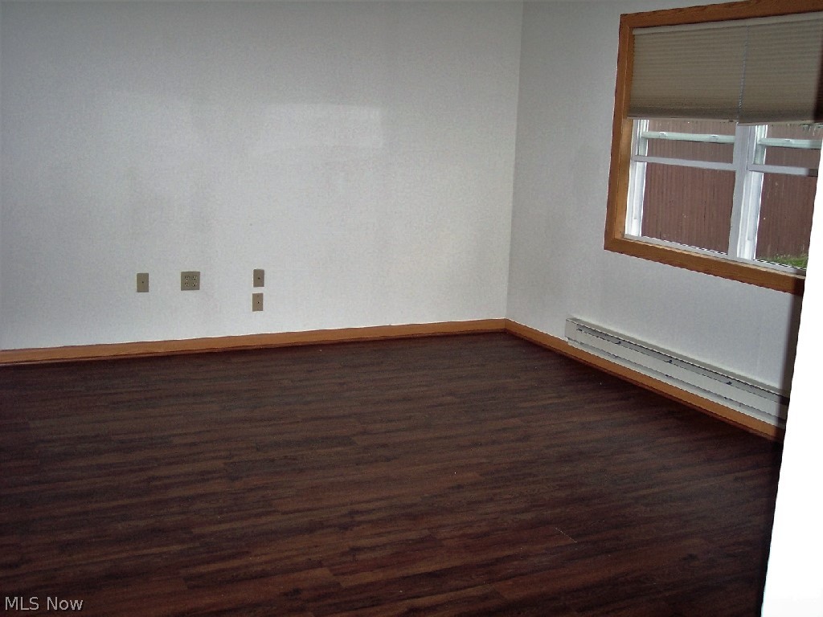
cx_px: 412
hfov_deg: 47.9
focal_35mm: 39
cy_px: 308
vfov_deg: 36.8
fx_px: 927
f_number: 2.8
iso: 140
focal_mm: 8
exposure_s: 1/60
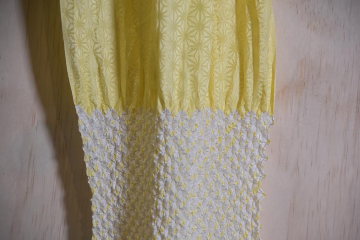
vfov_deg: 5.9
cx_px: 180
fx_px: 2325
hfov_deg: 8.9
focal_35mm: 232
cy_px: 120
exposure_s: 1/125
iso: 800
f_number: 6
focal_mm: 155
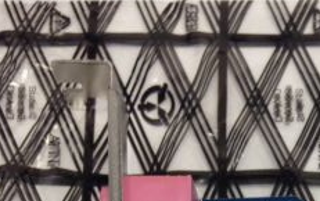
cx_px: 375
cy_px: 455
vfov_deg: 9.8
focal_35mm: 121
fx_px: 1057
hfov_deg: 16.6
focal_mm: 4.12
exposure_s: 1/30
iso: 64
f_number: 2.4
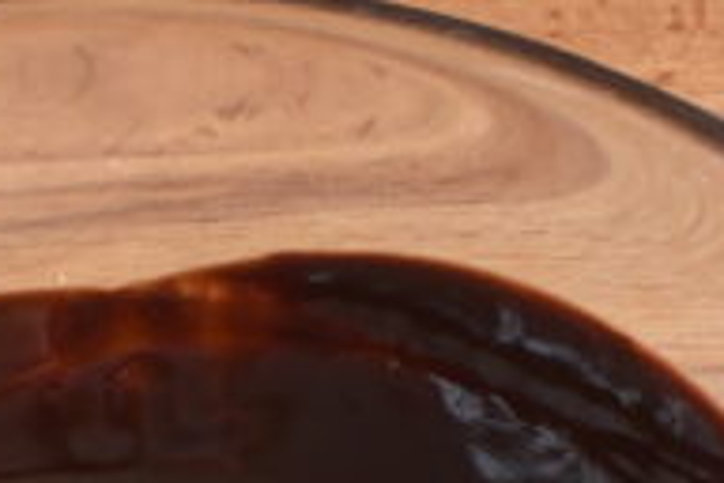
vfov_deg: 7.6
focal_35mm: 176
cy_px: 874
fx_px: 3539
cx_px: 98
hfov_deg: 11.6
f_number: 10
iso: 800
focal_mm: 31.5
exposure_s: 1/15
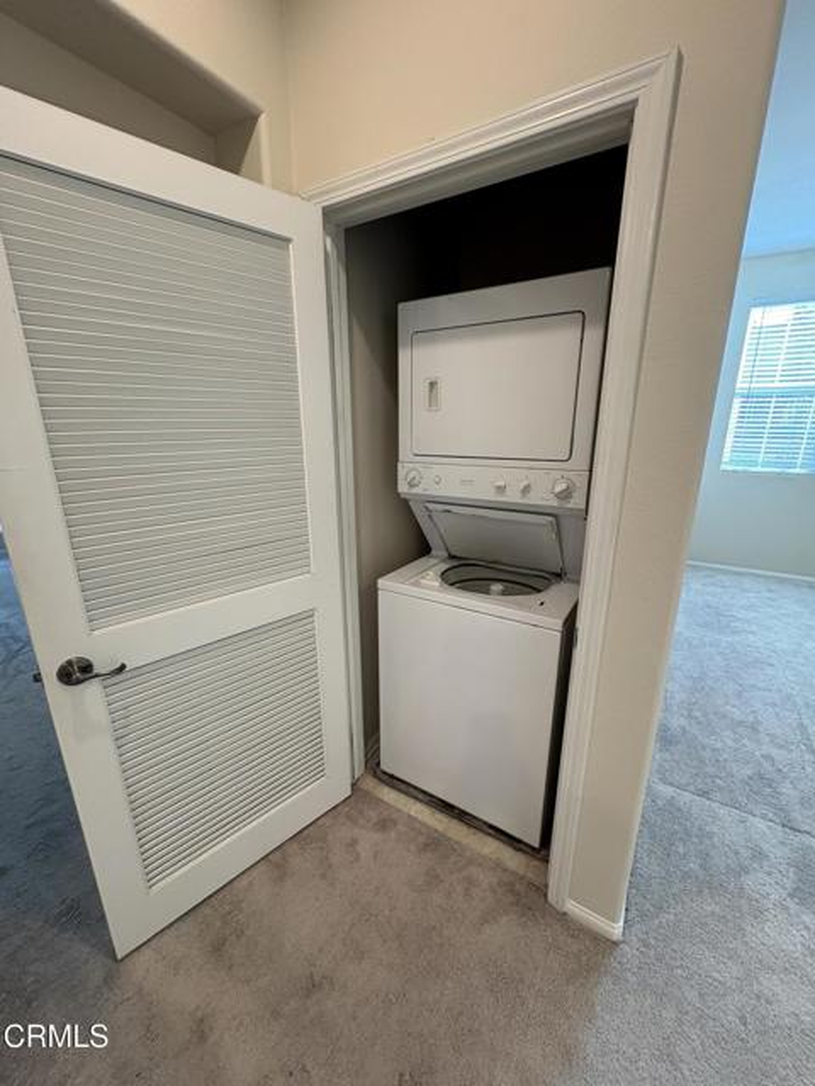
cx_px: 408
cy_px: 543
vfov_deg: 102.1
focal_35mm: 14
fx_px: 439
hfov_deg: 85.7
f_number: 2.2
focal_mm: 2.22
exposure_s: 1/60
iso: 160
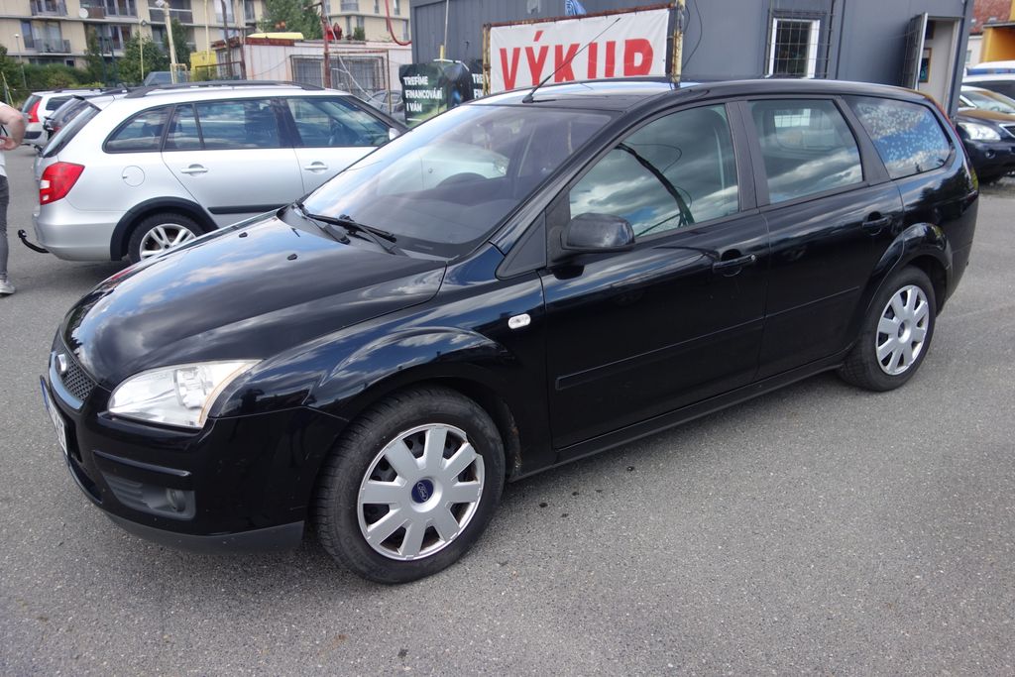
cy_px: 338
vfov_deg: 46.4
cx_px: 508
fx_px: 790
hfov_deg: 65.5
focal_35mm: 28
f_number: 2
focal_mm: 10.4
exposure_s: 1/800
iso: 125
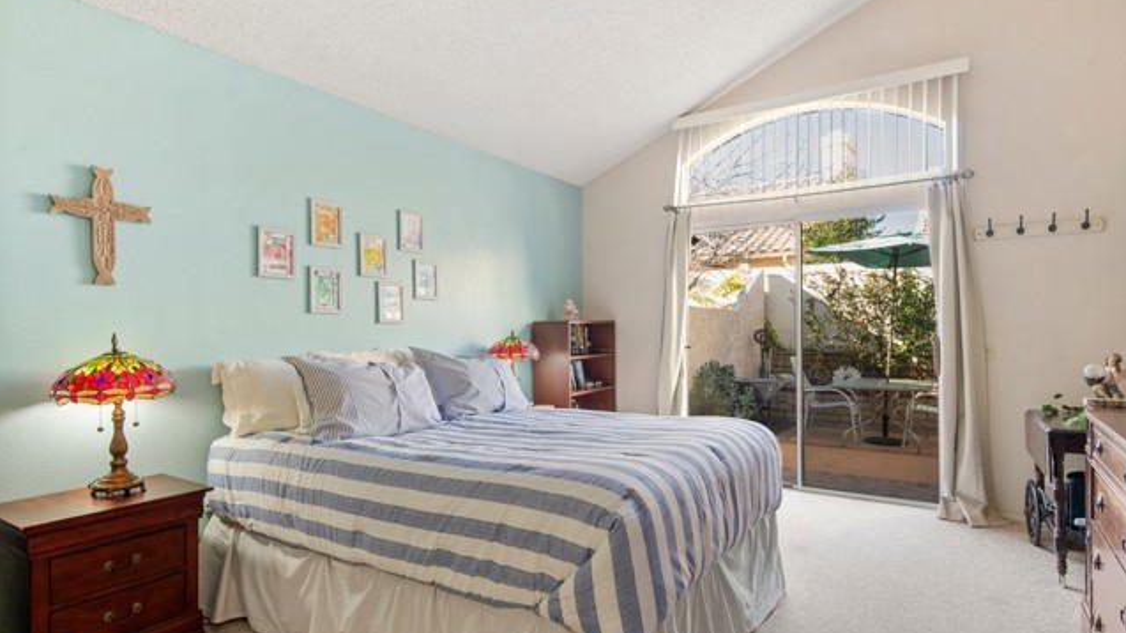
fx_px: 597
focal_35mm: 20
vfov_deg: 55.8
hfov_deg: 86.6
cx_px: 564
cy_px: 330
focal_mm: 19
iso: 64
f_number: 9
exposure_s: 1/6
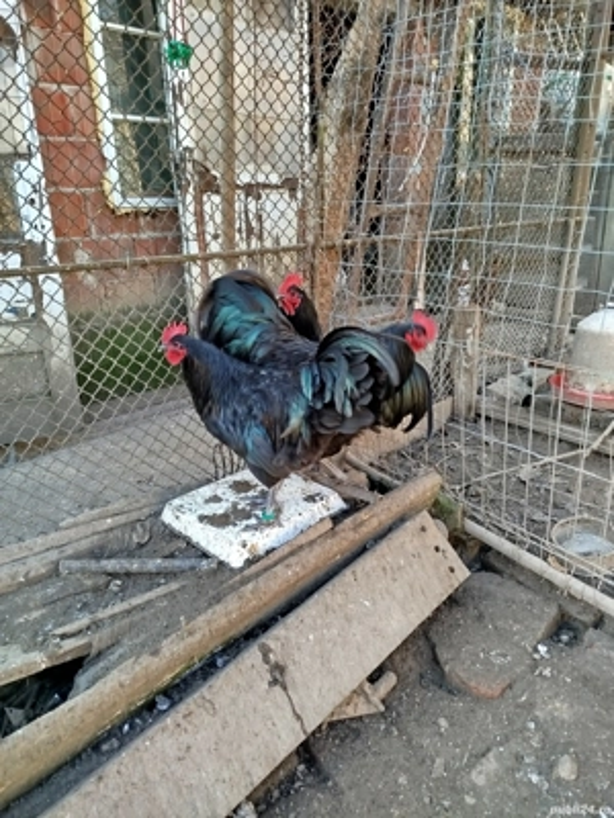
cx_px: 307
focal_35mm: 24
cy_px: 409
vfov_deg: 71.6
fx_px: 568
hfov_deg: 56.8
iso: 64
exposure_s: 1/50
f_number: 1.7
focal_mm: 5.31
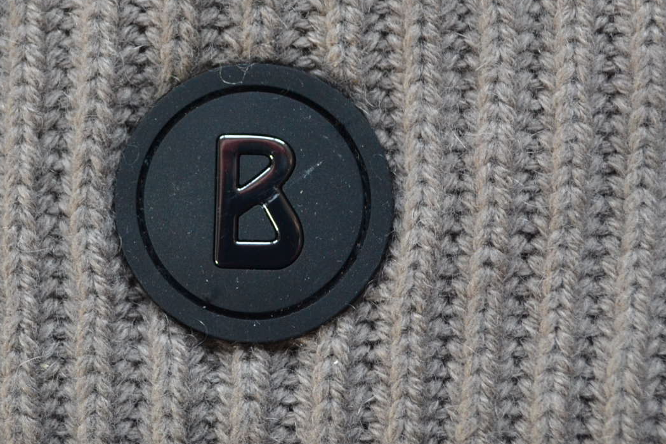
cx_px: 239
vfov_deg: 17.2
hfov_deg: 25.6
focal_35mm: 79
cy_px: 148
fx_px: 1461
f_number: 4
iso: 900
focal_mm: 24
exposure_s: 1/60
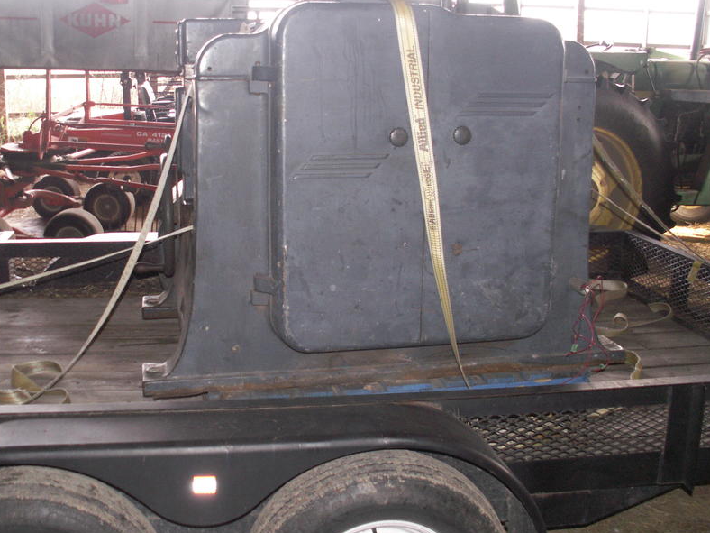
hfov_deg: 46.7
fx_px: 820
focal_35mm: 40
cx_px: 320
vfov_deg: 35.9
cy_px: 236
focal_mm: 5.86
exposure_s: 1/40
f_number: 2.8
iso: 160
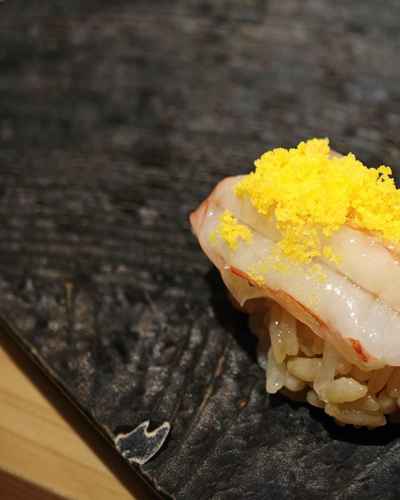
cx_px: 339
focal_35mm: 101
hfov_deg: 15.1
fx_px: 1495
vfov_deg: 19.0
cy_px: 255
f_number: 1.8
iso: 200
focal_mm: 12.28
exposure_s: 1/360
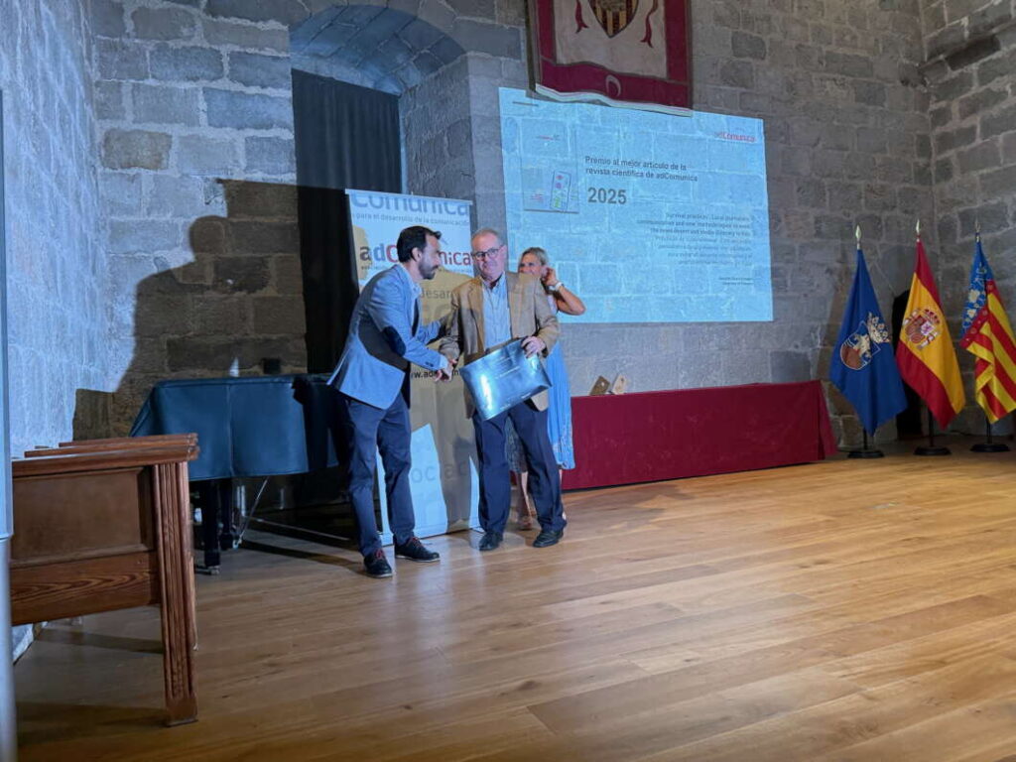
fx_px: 704
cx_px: 508
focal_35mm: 24
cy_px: 381
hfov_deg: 71.6
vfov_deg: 56.8
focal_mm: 6.76
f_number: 1.78
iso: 250
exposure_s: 1/60
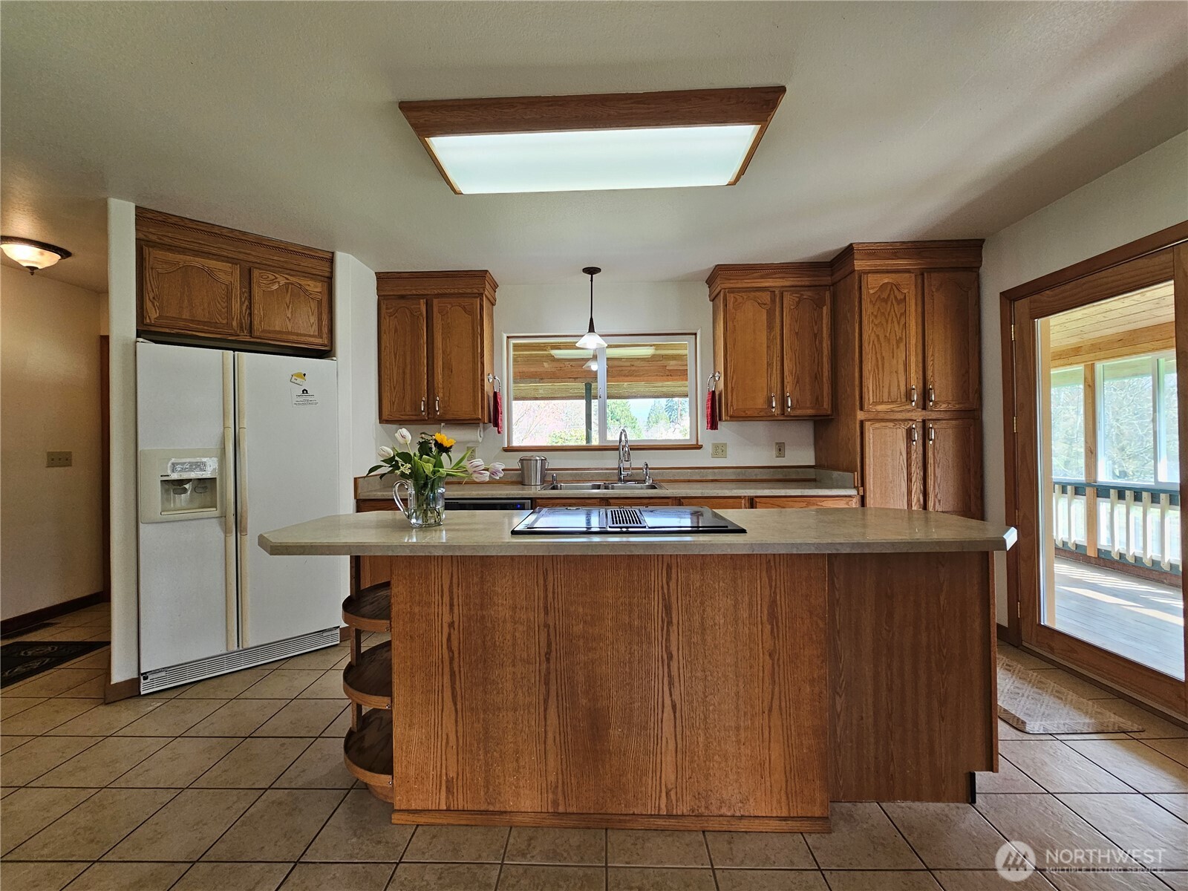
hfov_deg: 106.2
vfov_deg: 89.9
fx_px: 446
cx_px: 594
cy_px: 446
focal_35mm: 13
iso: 125
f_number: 2.2
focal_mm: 2.2
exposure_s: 1/60
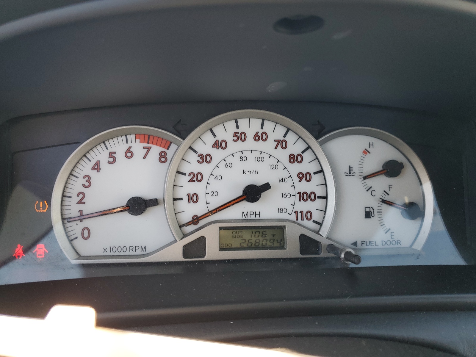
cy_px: 178
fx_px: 358
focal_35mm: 26
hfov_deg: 67.3
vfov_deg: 53.1
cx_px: 238
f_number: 1.5
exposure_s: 1/120
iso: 51
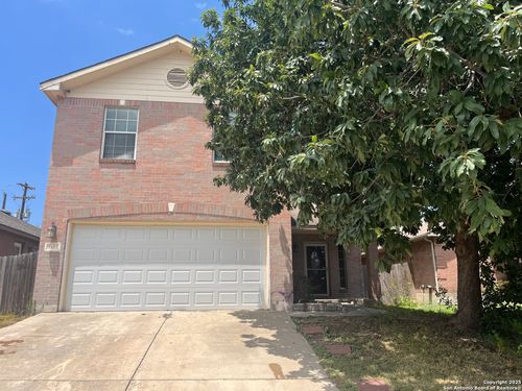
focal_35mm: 26
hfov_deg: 67.3
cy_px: 196
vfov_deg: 53.1
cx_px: 261
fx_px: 392
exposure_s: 1/3745
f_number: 1.6
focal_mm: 5.1
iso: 50
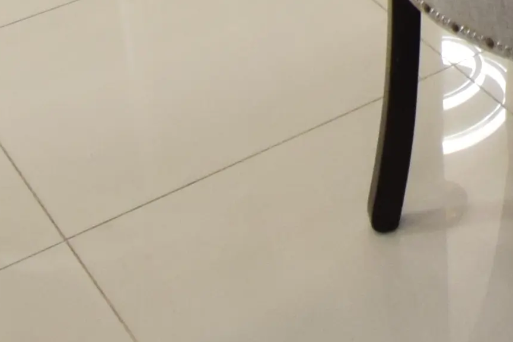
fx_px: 1482
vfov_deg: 10.3
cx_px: 775
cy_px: -612
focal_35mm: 104
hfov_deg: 17.6
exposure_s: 1/60
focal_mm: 10
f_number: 5
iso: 800
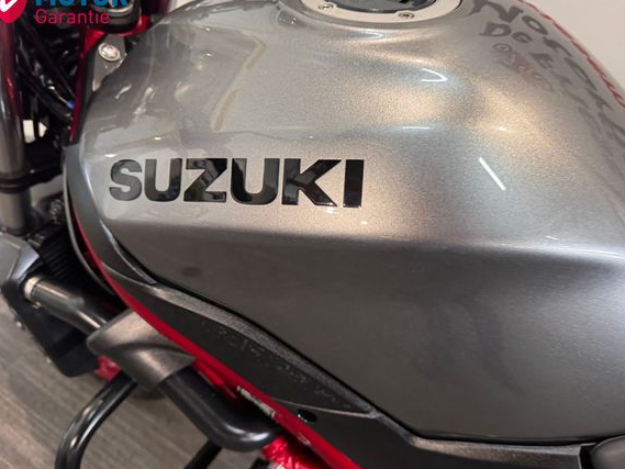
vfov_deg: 51.4
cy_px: 244
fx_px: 488
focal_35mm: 27
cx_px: 341
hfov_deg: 65.2
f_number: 1.78
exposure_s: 1/50
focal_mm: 6.76
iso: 320
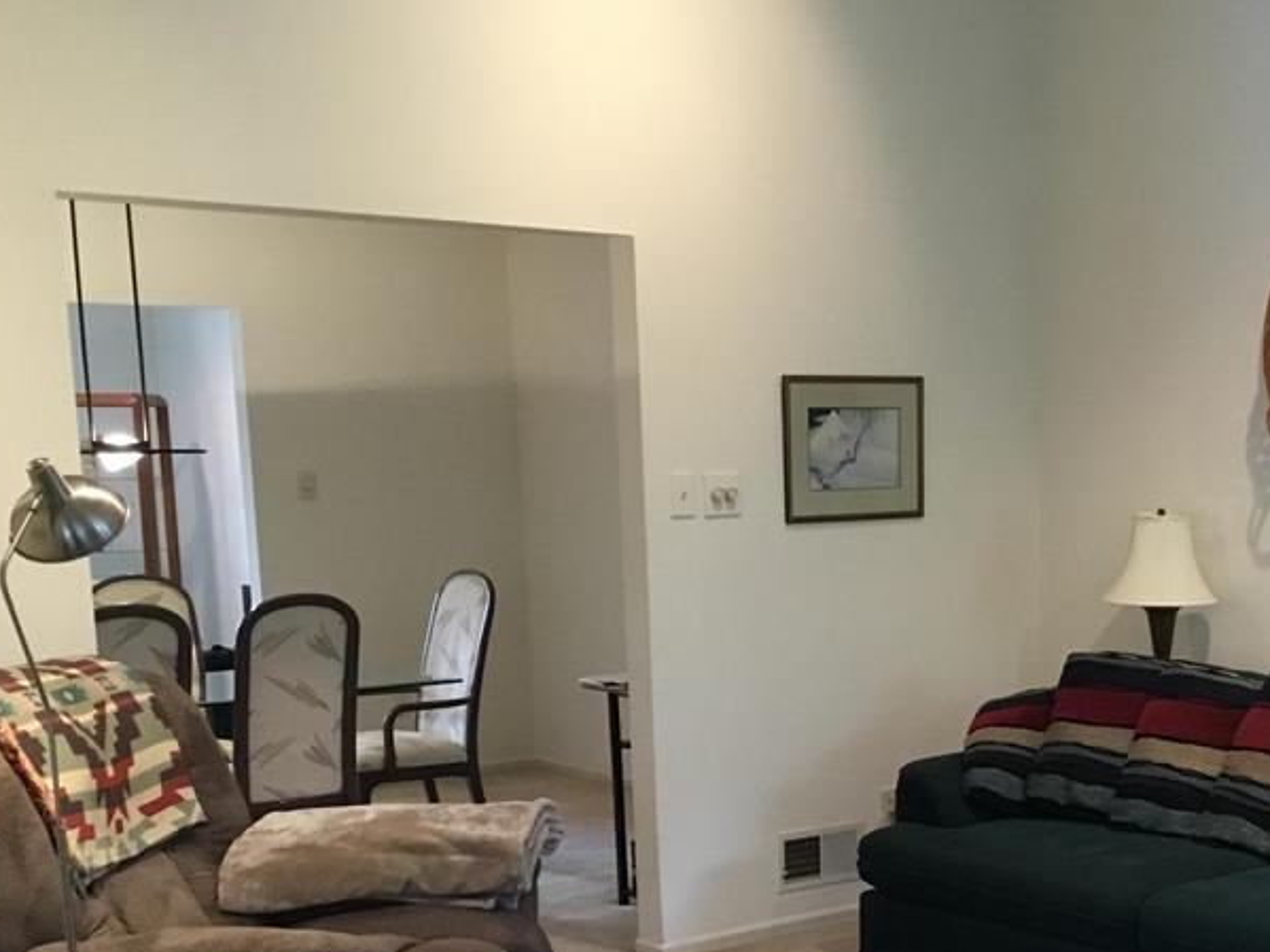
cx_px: 992
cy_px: 780
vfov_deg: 26.9
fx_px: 1944
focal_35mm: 53
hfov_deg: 35.2
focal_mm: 3.3
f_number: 2.4
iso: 160
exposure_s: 1/30
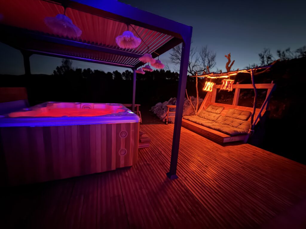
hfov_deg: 102.1
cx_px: 153
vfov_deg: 85.7
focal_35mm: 14
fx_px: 124
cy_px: 114
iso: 3200
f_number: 2.2
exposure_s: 1/4
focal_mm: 2.22
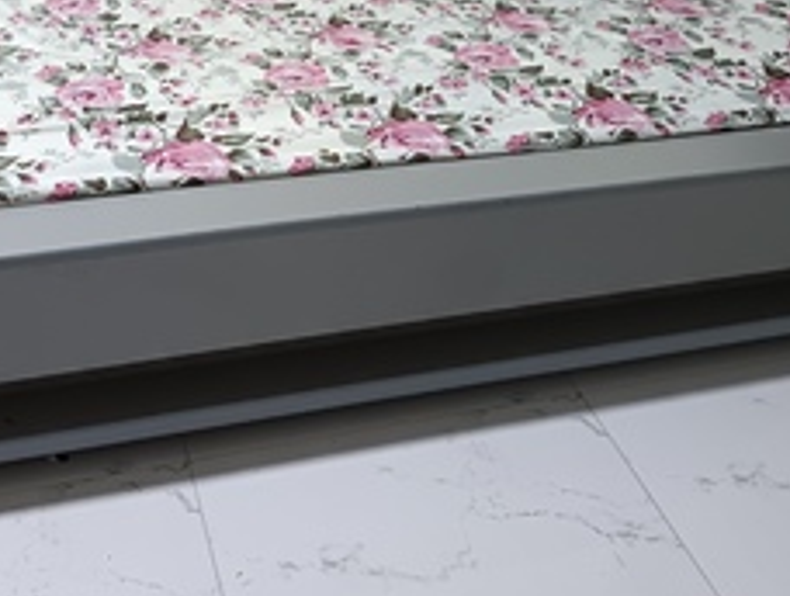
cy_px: 64
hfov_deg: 39.1
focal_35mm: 48
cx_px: 265
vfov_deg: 29.2
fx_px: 1098
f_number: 1.75
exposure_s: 1/24
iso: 992
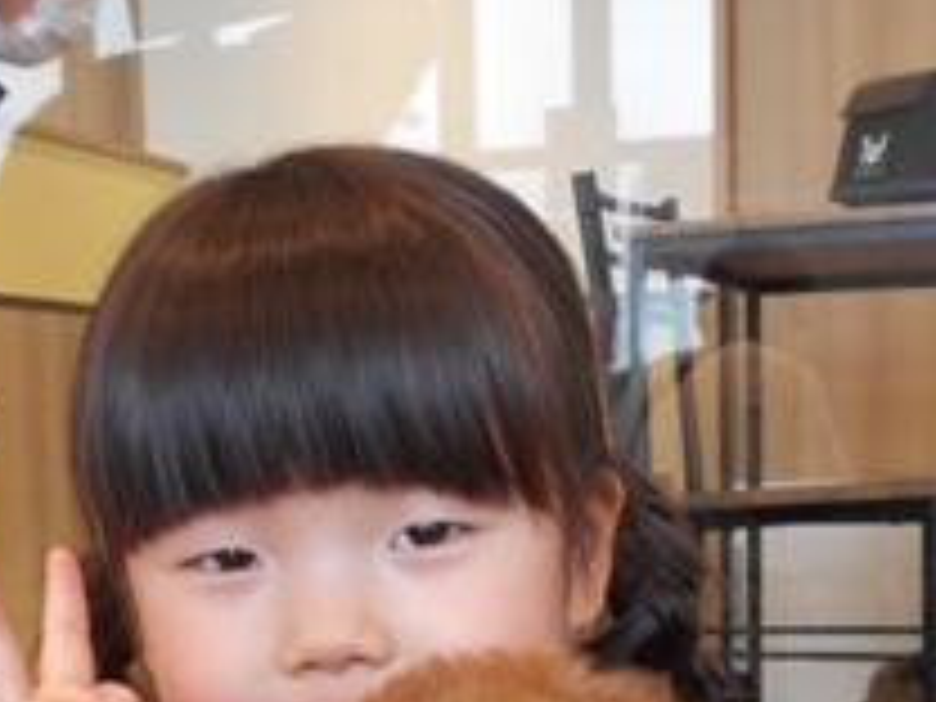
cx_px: 418
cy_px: 747
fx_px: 2028
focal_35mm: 75
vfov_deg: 19.0
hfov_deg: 26.0
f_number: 3.2
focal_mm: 4.6
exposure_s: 1/50
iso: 80
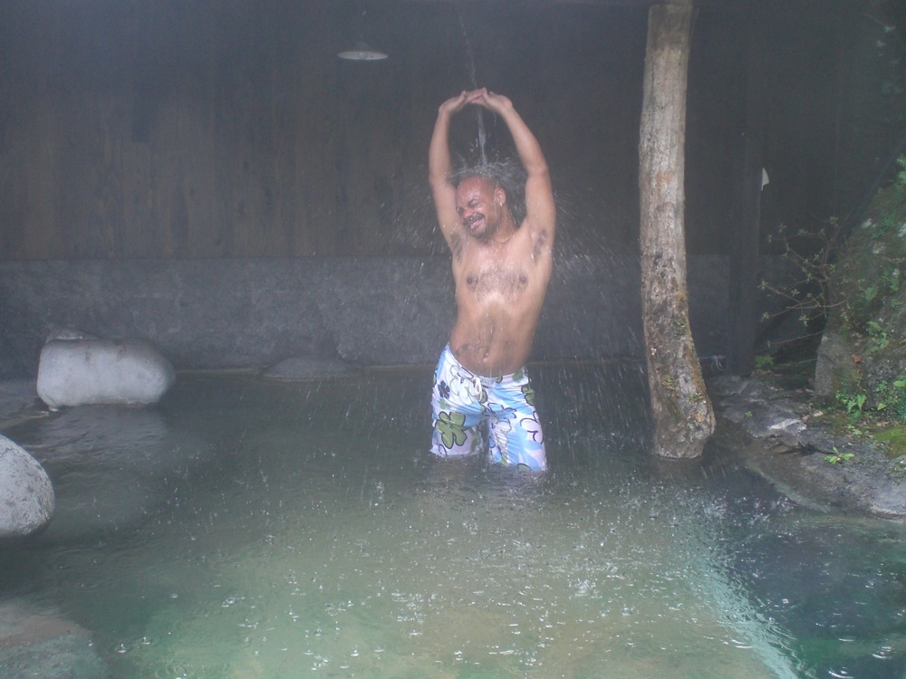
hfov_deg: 49.0
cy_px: 340
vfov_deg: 37.7
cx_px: 453
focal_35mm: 38
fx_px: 995
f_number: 3.1
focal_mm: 6.3
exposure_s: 1/100
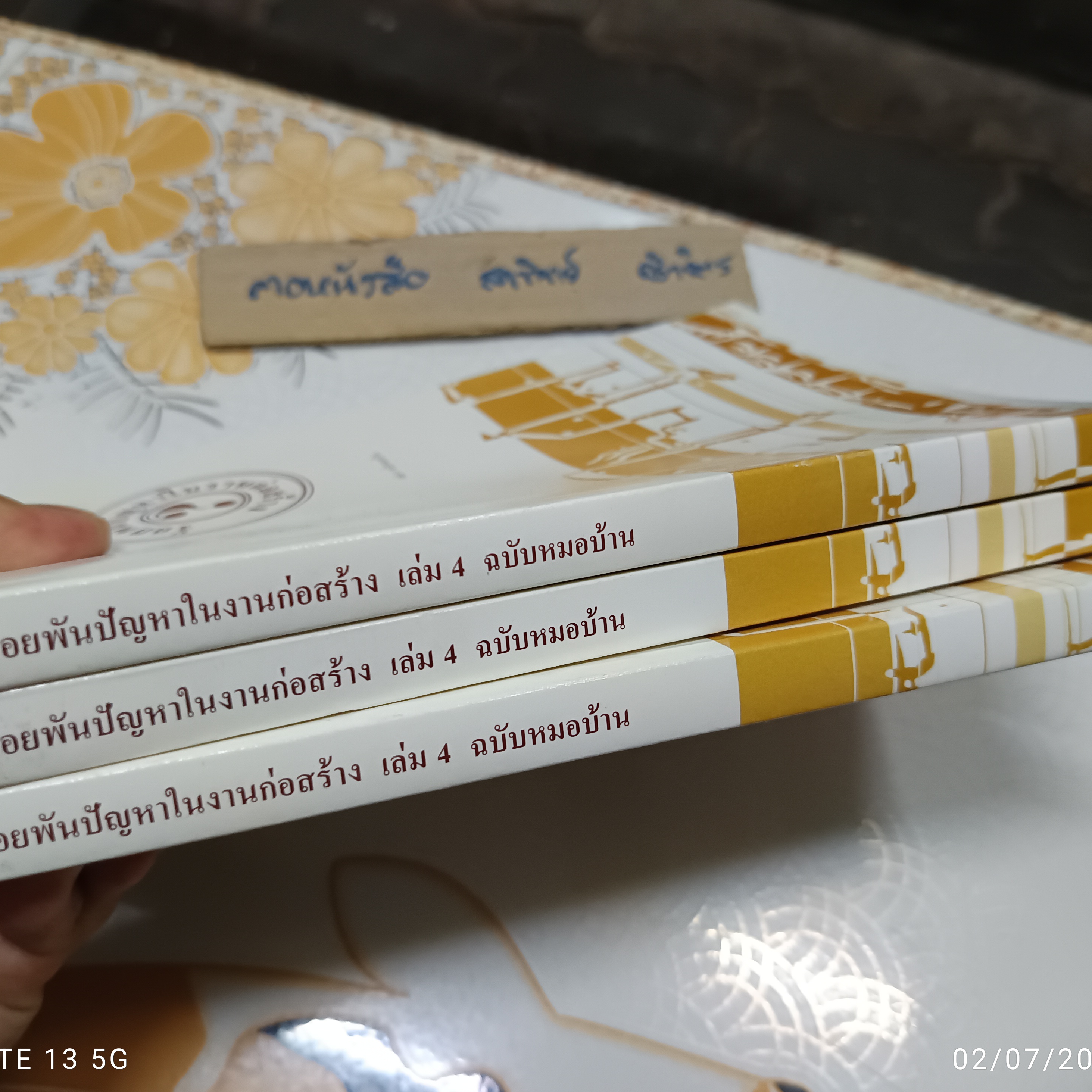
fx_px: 1035
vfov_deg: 55.6
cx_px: 539
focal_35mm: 29
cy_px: 556
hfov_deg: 55.6
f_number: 1.7
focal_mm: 5.31
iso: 968
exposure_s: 1/25
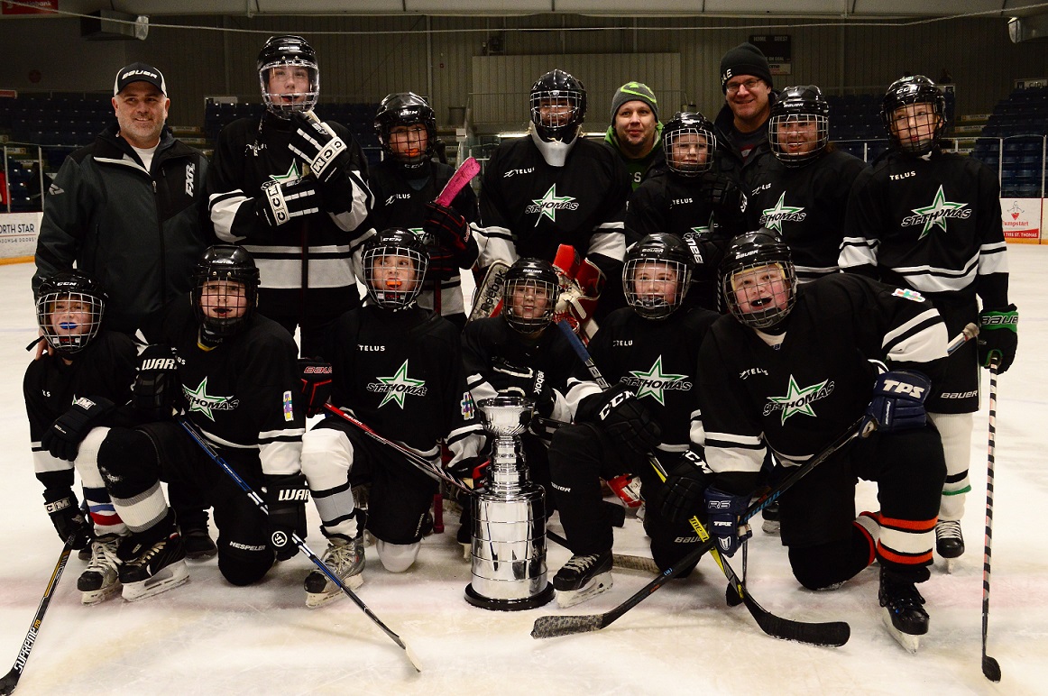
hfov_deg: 57.3
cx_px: 524
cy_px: 348
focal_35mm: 33
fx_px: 960
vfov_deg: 39.9
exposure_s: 1/125
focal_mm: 22
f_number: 7.1
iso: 1100
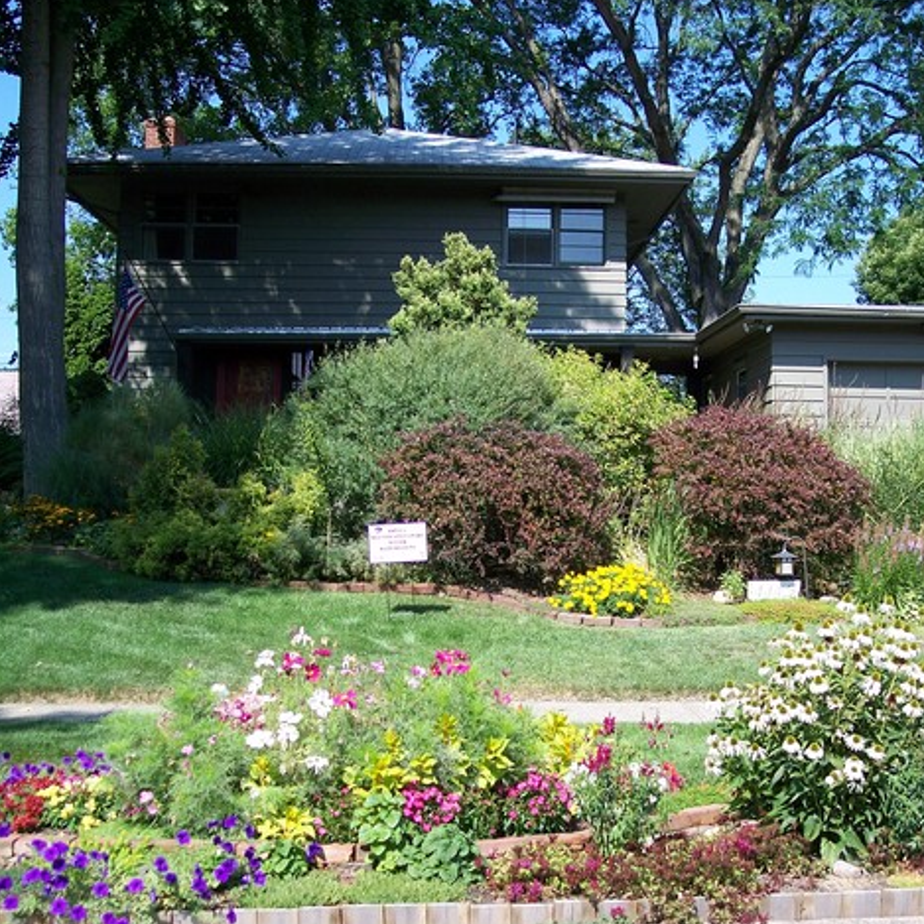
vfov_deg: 36.1
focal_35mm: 47
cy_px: 461
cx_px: 522
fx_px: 1419
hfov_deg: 36.0
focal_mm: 8
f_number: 3.4
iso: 100
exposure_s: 1/500
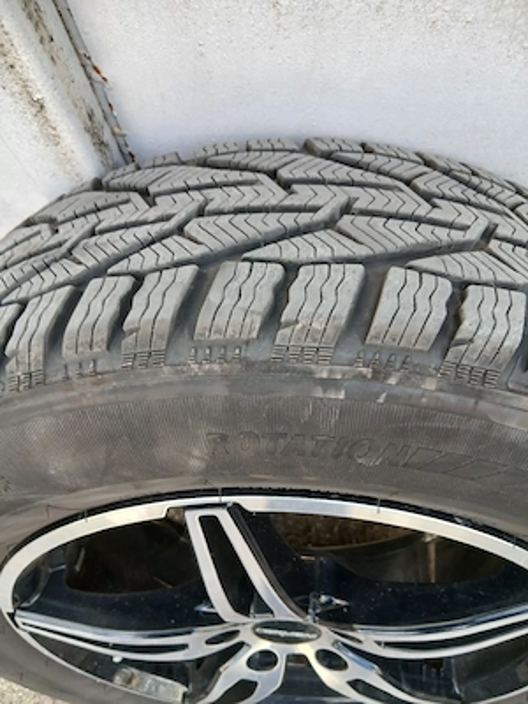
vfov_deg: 67.3
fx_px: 529
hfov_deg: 53.1
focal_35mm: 26
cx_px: 264
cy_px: 352
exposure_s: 1/50.3
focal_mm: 3.98
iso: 50
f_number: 1.8
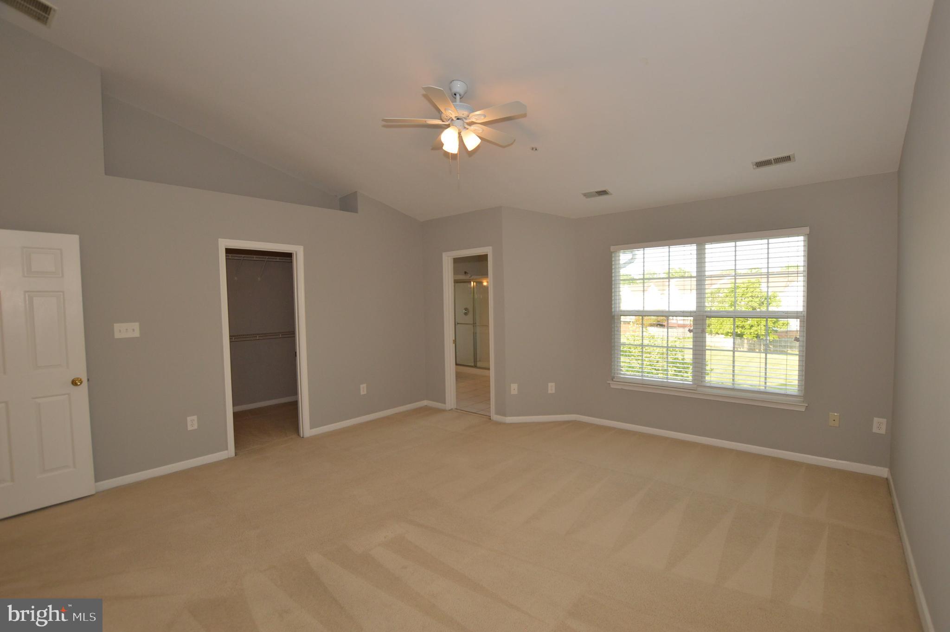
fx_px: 395
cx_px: 475
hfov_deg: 100.4
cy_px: 316
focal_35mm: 15
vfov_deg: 77.2
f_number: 5
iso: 400
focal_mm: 10
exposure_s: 1/100
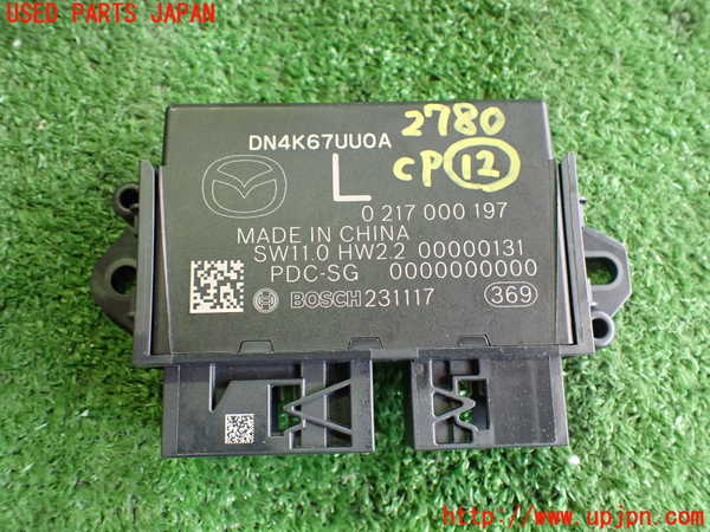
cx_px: 355
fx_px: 615
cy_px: 266
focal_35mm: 30
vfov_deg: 46.8
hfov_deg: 60.0
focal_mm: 5.4
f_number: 2.3
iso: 800
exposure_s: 1/80
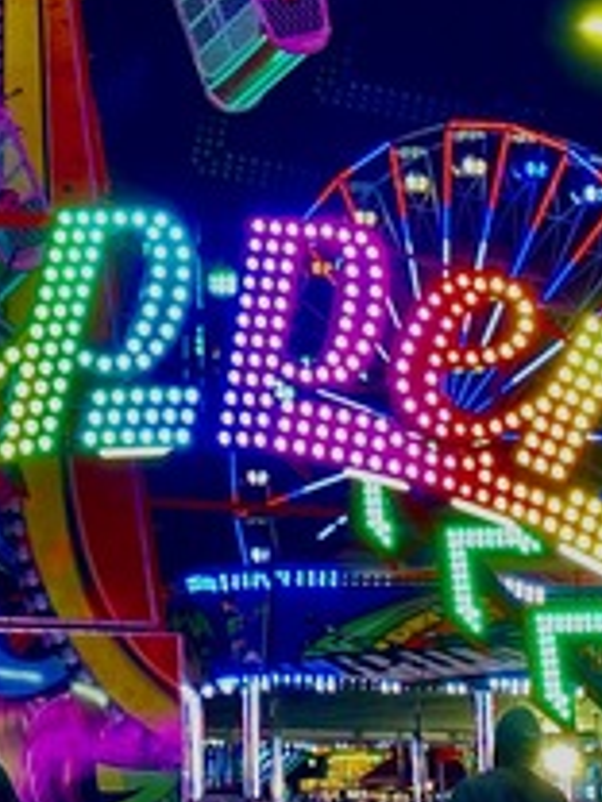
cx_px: -4
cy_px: -62
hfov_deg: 14.5
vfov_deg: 18.9
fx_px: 2319
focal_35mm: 100
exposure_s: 1/60
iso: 160
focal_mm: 4.25
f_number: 1.8
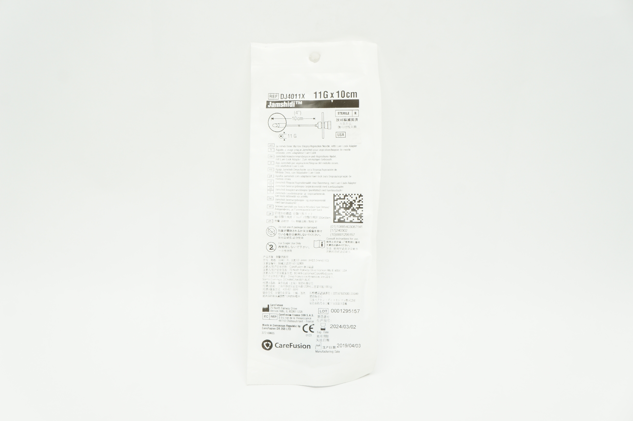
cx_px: 316
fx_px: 922
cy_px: 210
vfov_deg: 25.7
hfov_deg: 37.9
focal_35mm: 52
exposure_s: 1/30
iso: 400
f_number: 8
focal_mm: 35
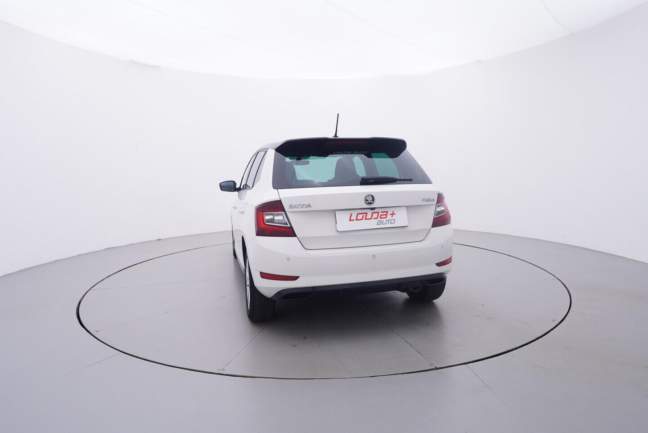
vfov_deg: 56.2
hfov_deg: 77.3
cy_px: 216
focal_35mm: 22
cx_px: 324
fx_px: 405
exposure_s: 1/80
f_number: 5
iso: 200
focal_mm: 15
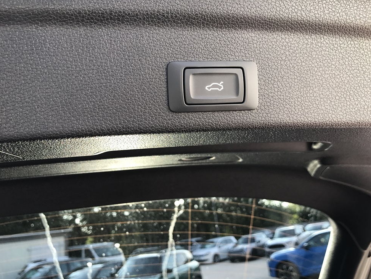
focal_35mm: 29
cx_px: 191
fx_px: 311
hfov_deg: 61.6
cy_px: 141
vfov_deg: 48.2
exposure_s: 1/90
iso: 25
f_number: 1.8
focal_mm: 3.99
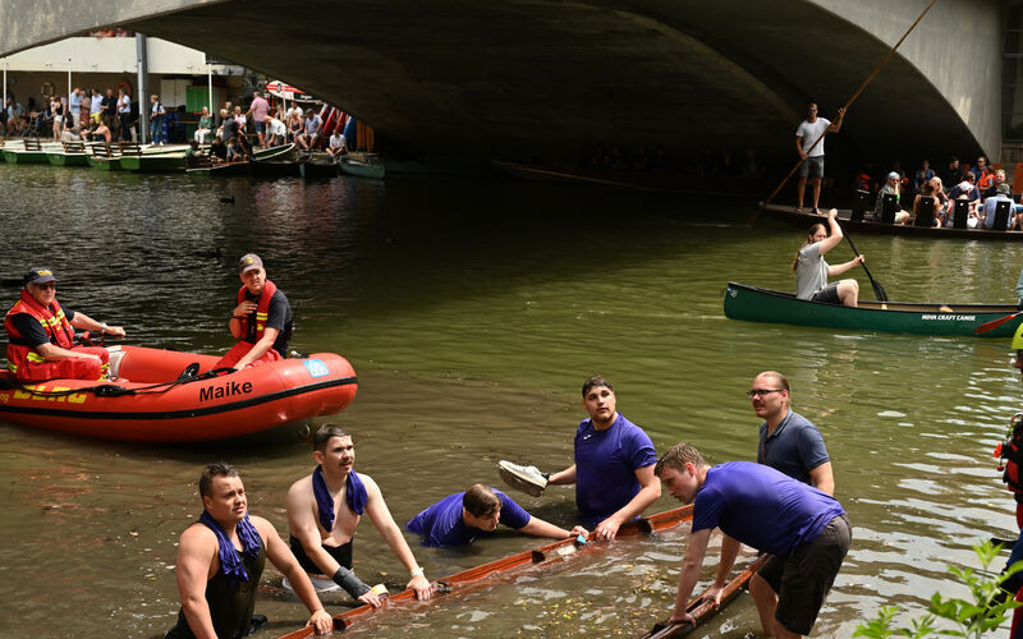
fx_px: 1471
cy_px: 463
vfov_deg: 24.3
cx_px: 563
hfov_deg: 38.3
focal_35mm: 53
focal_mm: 34.5
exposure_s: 1/3200
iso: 400
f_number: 4
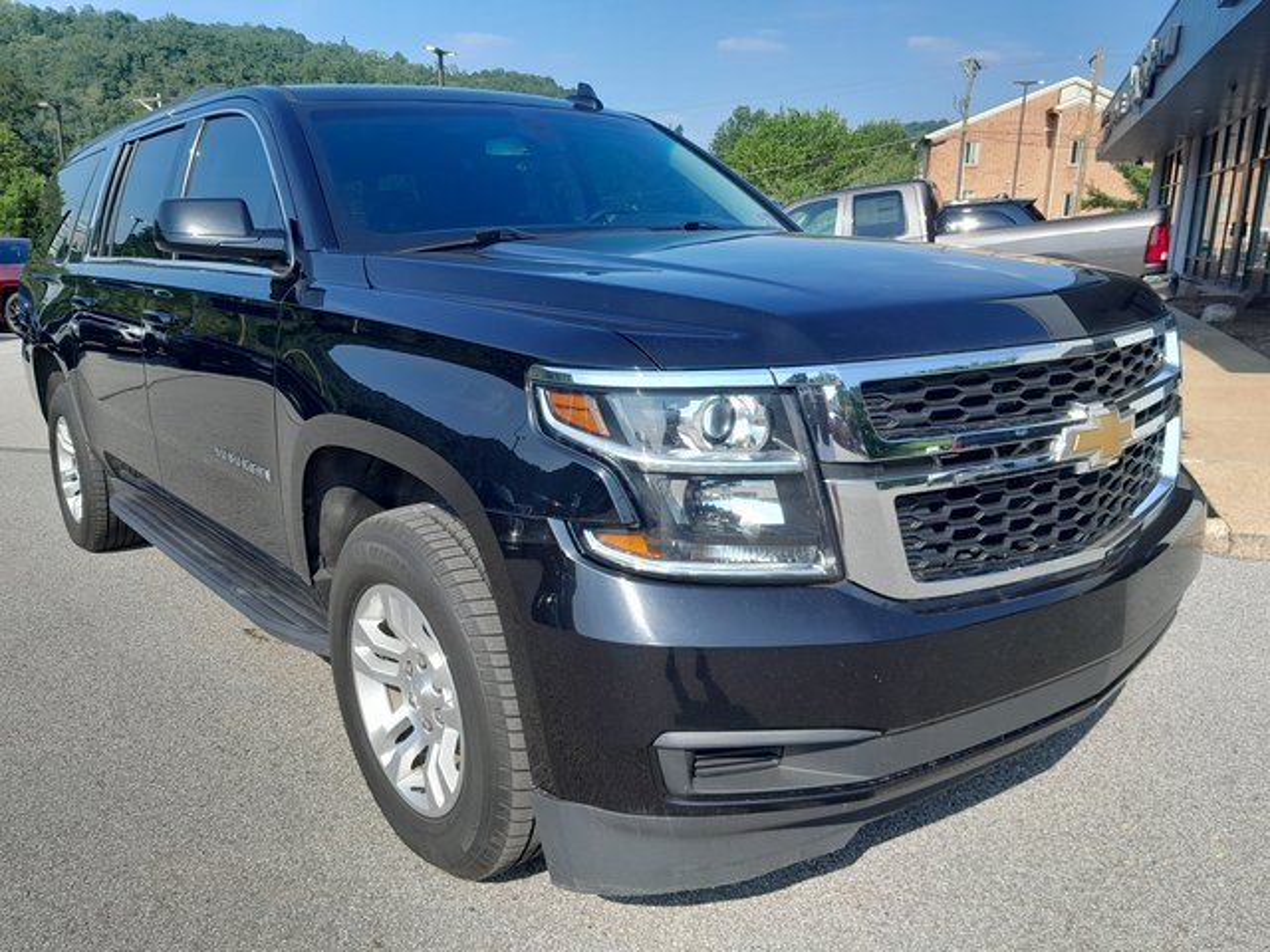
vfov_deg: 51.4
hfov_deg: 65.3
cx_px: 635
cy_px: 476
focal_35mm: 27
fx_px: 991
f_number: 1.8
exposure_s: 1/239
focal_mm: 4
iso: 40
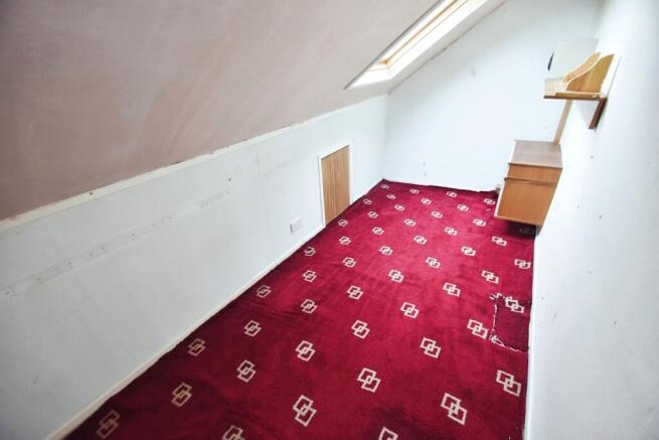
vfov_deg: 77.4
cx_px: 330
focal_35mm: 15
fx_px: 275
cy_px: 220
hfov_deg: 100.4
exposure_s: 1/60
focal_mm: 10
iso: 400
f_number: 4
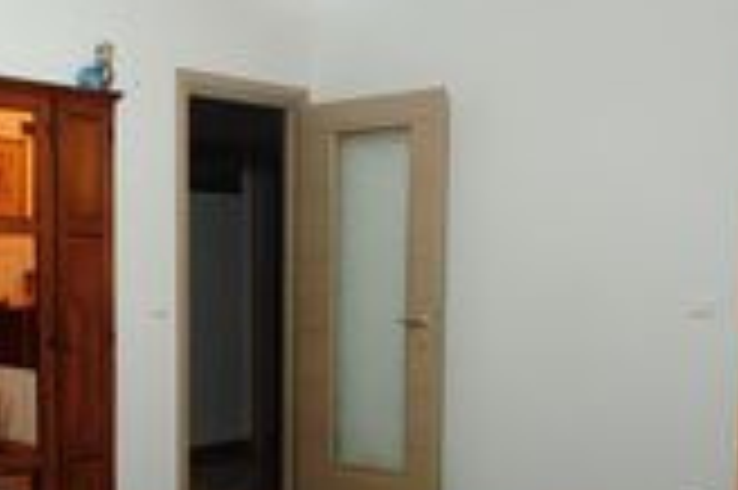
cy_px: 409
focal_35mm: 61
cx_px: 158
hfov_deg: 32.1
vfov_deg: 21.9
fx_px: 1249
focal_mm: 1.96
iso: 1000
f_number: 2.2
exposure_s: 1/25
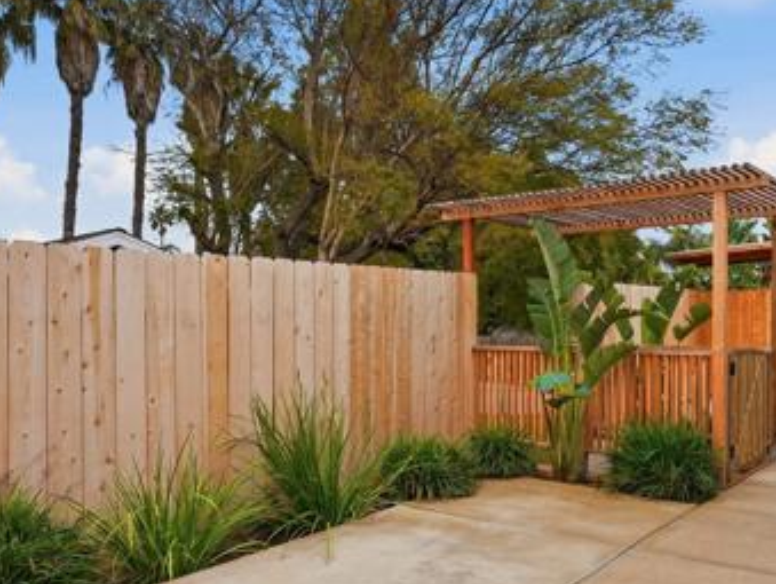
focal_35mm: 30
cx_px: 417
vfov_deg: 47.5
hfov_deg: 60.6
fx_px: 663
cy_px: 314
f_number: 11
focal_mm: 16.3
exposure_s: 1/320
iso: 125
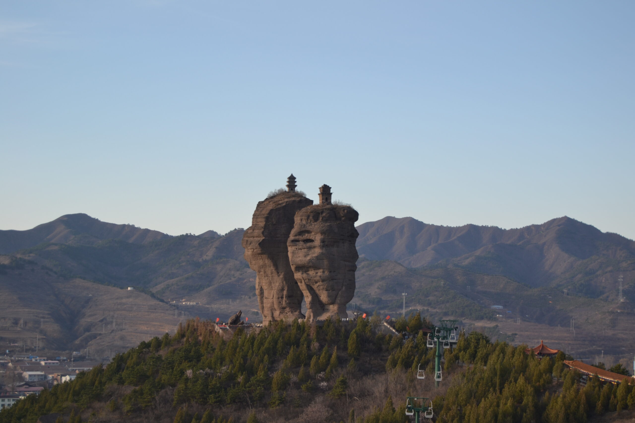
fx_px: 1455
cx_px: 318
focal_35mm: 82
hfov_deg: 24.6
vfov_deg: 16.6
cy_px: 212
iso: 100
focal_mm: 55
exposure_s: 1/200
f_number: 5.6
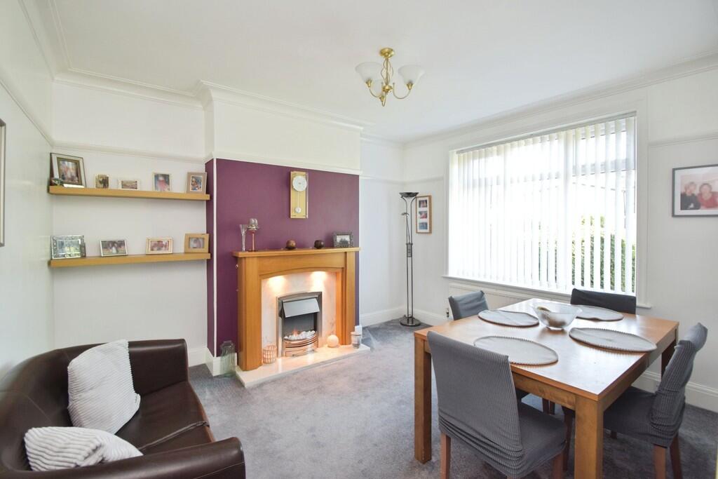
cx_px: 359
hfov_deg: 100.4
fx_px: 299
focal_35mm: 15
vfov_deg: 77.3
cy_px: 240
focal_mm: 10
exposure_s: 1/80
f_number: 5.6
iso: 800
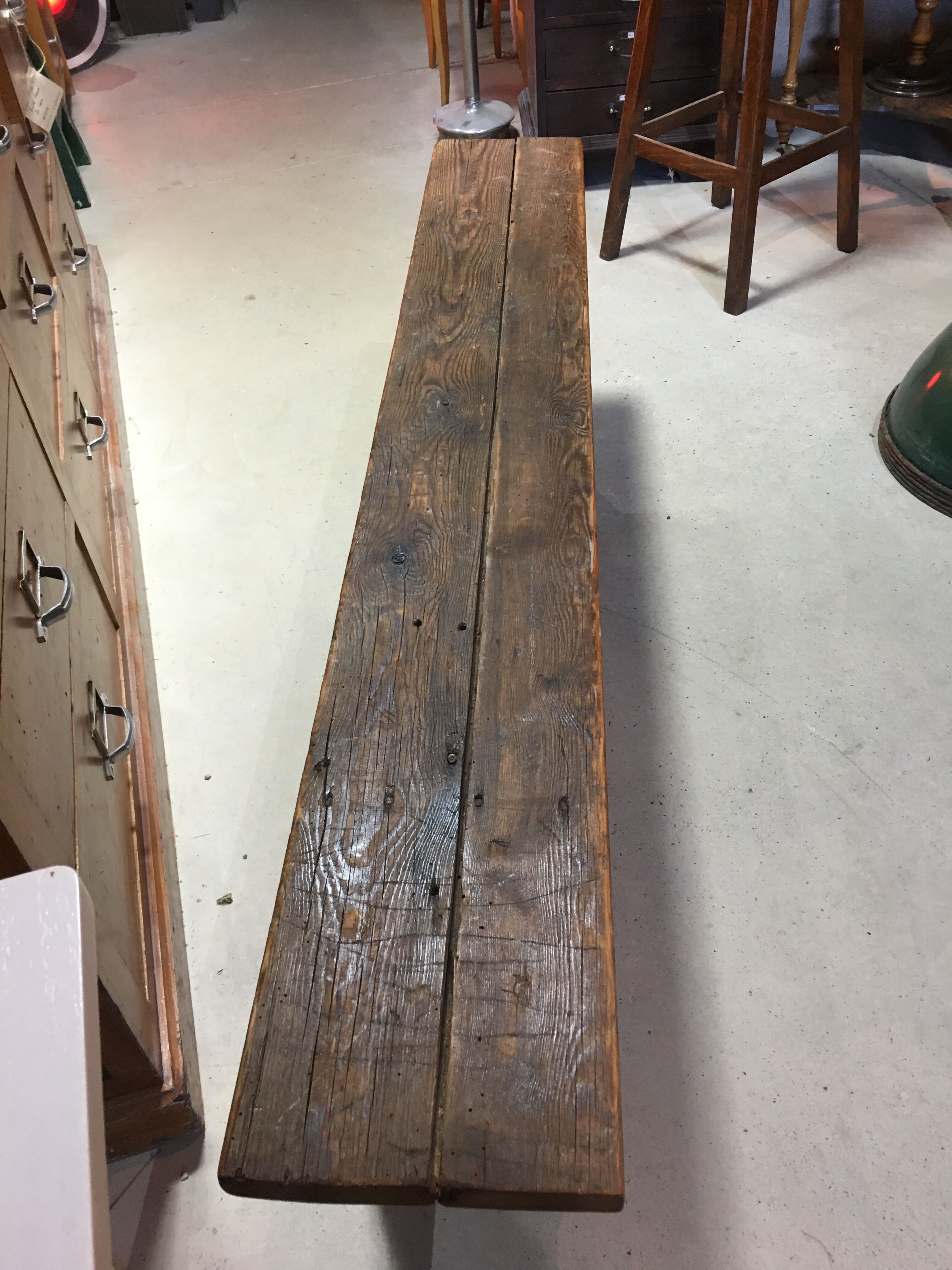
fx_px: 1063
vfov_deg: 61.7
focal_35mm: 29
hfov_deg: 48.2
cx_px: 476
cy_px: 635
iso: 125
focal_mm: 4.15
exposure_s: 1/33
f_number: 2.2
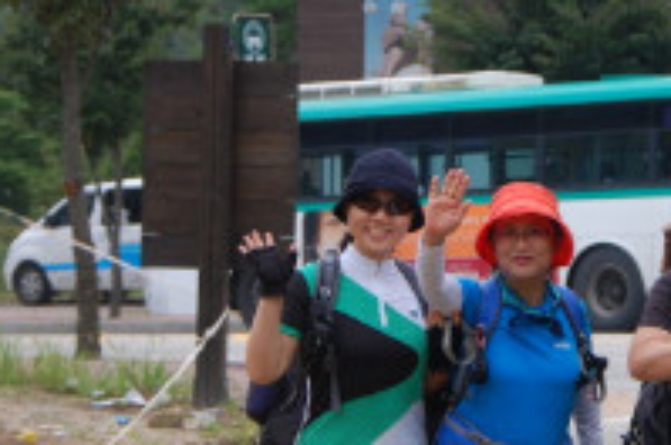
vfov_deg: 7.0
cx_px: 492
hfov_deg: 10.5
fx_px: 3647
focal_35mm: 196
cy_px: 246
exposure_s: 1/250
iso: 200
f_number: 5.3
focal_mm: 65
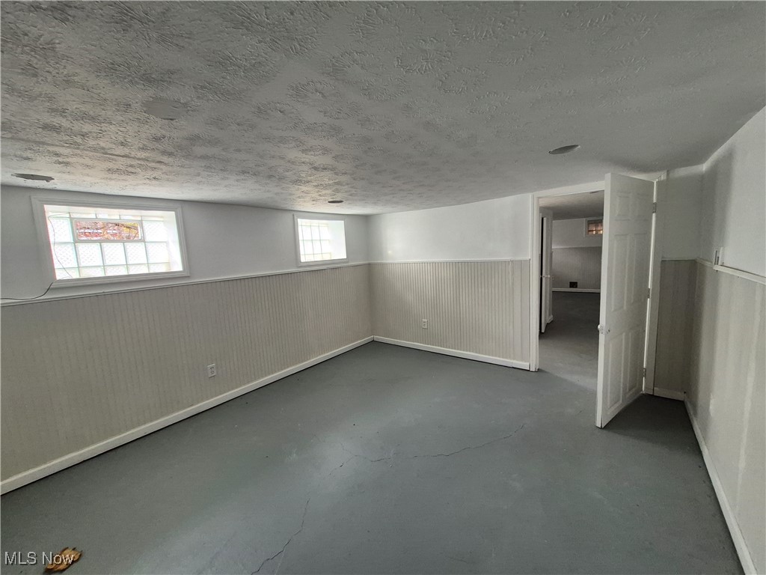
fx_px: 288
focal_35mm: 13
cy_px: 288
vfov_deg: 89.9
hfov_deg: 106.2
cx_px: 383
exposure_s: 1/60
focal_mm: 1.74
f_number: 2.2
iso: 250
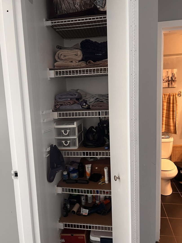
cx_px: 91
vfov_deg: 67.3
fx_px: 182
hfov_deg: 53.1
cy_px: 122
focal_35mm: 26
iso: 160
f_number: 1.5
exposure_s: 1/60
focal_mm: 5.7
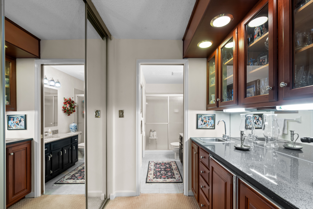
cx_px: 156
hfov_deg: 100.4
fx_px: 130
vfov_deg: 77.4
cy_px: 104
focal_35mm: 15
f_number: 7.1
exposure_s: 1/1.67
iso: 400
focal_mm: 15
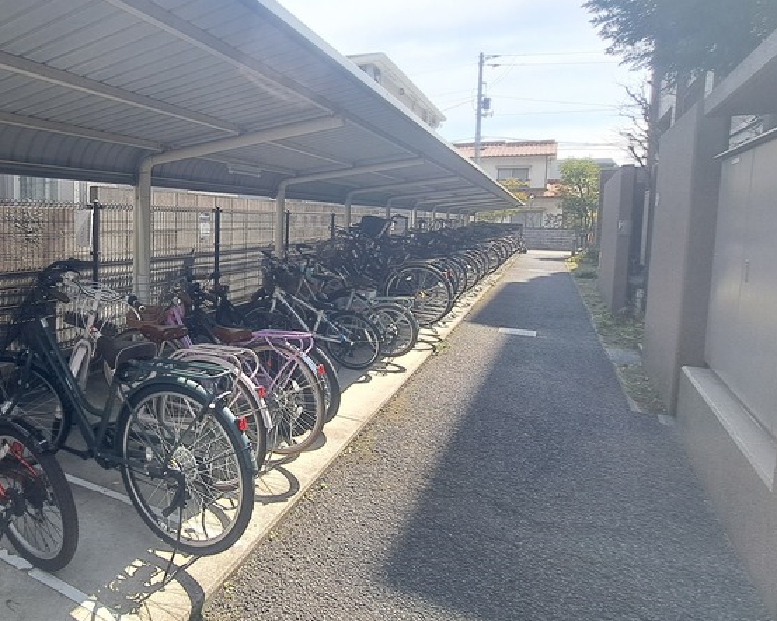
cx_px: 178
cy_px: 255
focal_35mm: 22
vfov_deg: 62.7
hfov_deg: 69.2
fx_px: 506
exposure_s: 1/627
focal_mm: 1.74
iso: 50
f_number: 2.2
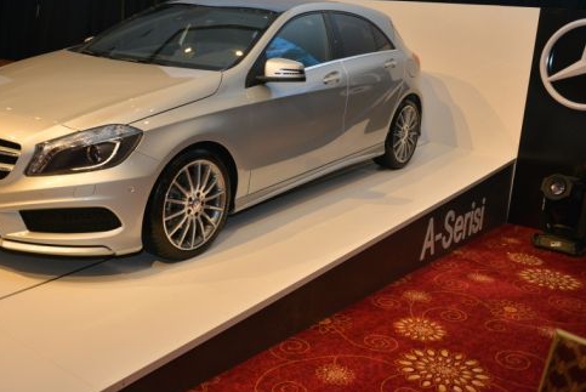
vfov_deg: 34.0
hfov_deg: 49.5
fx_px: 635
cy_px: 137
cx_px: 273
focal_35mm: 39
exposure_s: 1/125
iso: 1000
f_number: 2.8
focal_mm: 29
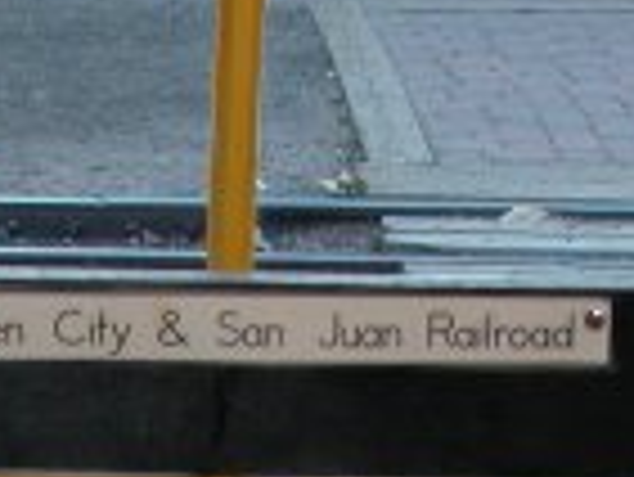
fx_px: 4069
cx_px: 81
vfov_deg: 6.5
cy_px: 864
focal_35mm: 222
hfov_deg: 8.9
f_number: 3.4
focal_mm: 12.4
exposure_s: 1/30
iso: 100
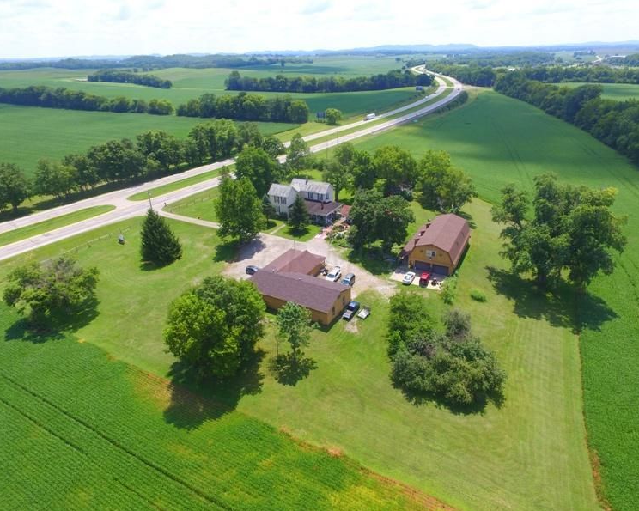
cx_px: 326
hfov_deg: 77.6
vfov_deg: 65.5
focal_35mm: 21
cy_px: 257
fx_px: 397
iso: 100
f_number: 2.8
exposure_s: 1/546
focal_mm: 3.61
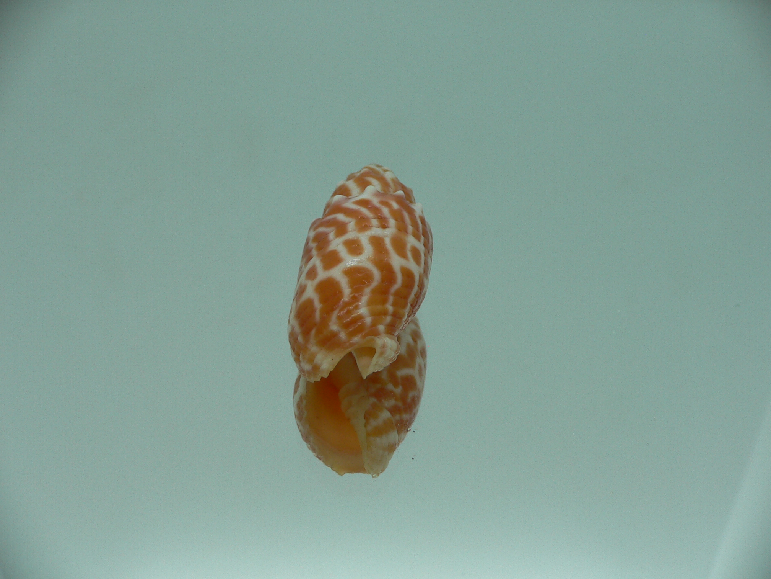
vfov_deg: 40.7
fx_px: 780
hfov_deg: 52.6
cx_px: 386
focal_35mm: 35
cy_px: 290
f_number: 2.8
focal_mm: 4.6
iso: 80
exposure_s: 1/80
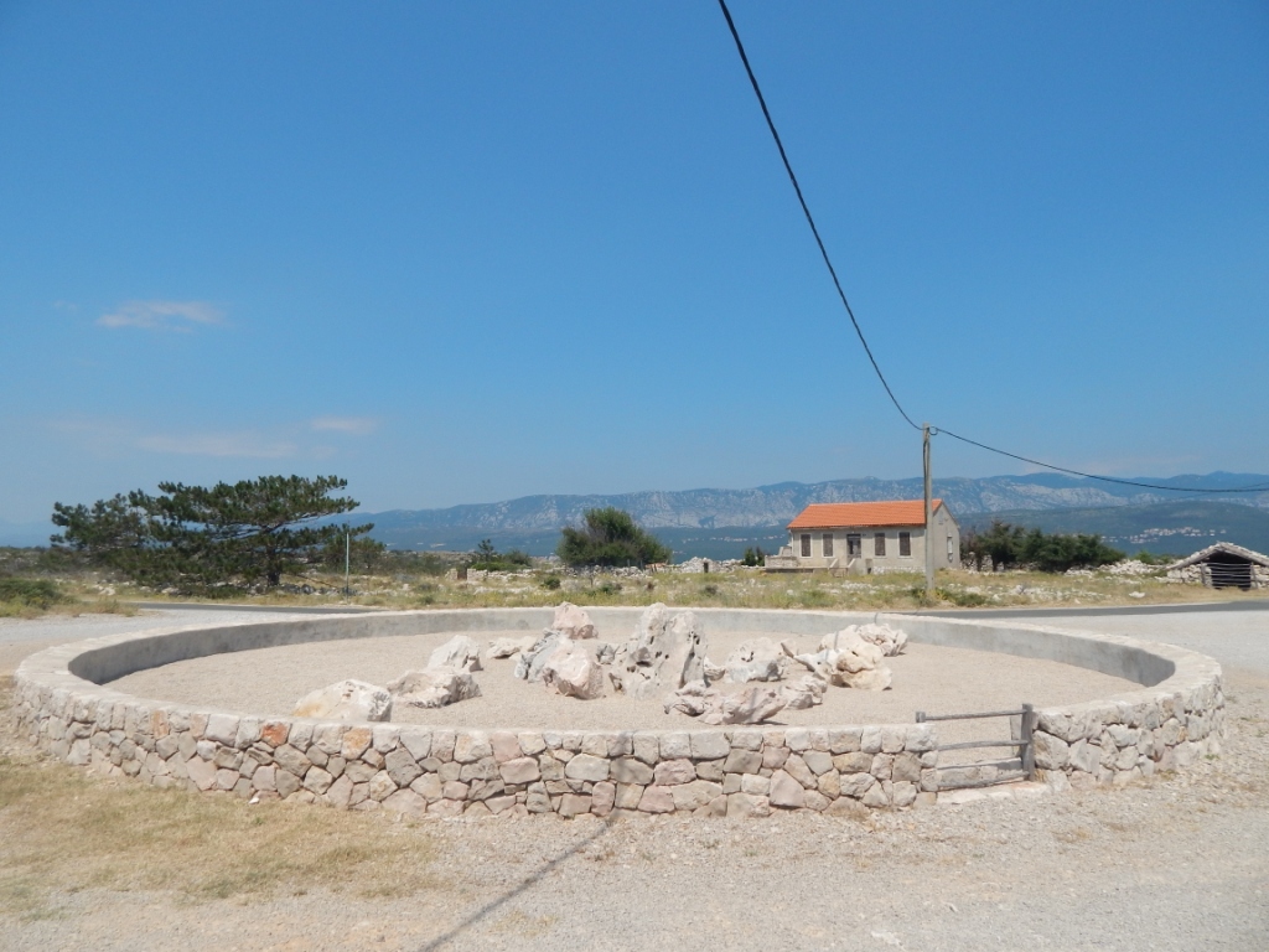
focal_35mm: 22
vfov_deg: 61.1
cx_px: 634
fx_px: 807
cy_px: 476
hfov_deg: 76.4
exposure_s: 1/800
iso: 125
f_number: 6
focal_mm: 4
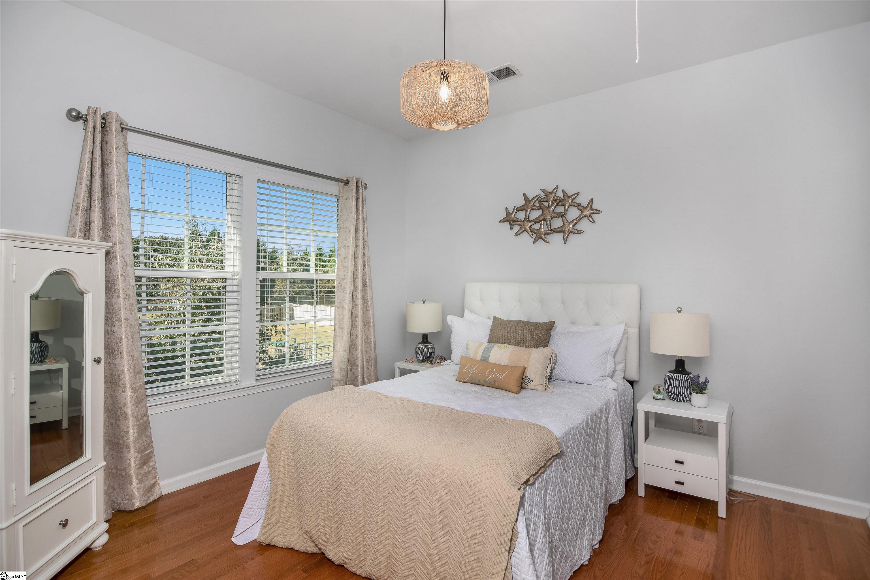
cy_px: 290
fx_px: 399
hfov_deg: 95.0
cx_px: 435
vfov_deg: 72.1
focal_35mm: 16
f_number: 2.8
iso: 100
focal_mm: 11
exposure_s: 1/30
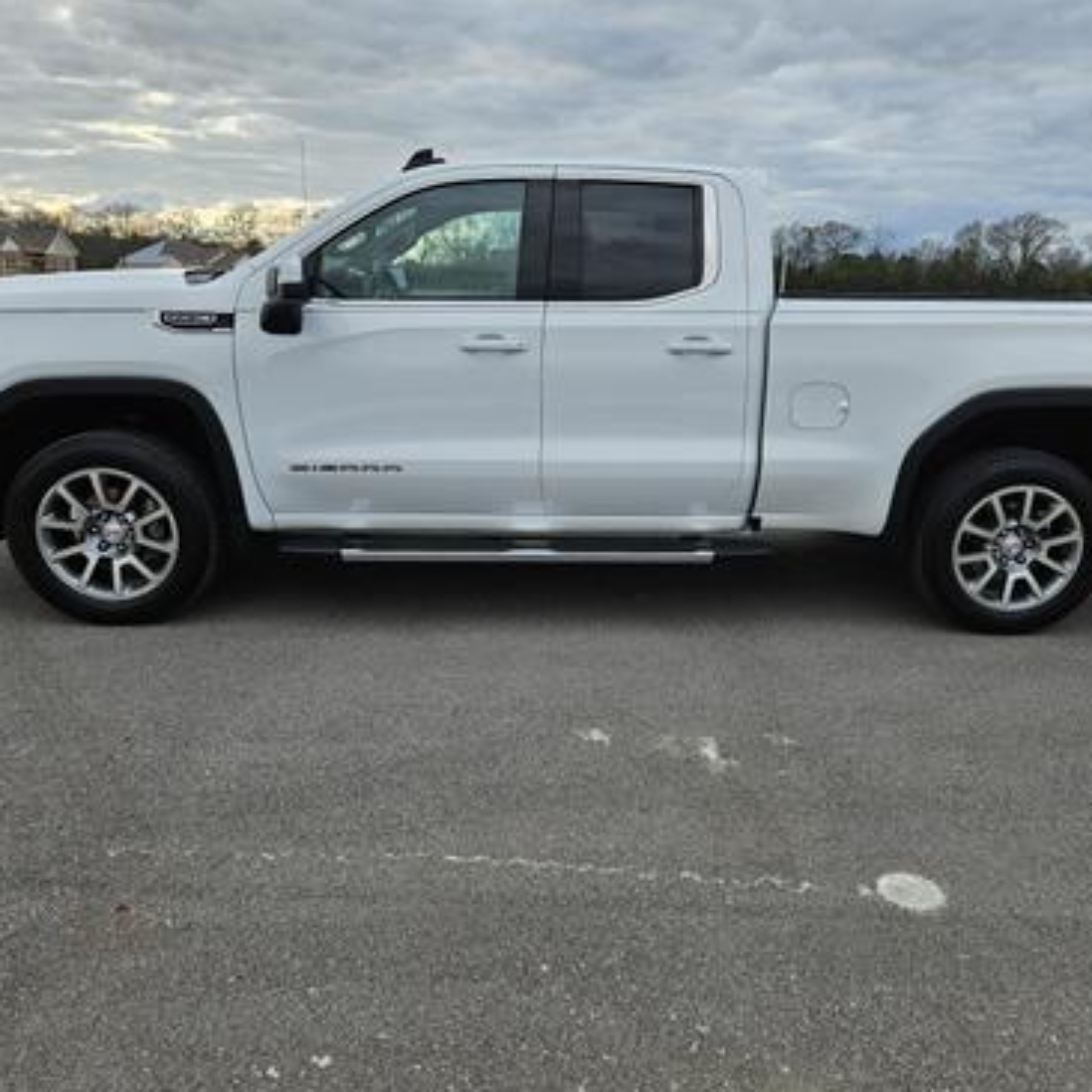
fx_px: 999
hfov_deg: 57.2
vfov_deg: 57.3
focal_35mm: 28
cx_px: 600
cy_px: 561
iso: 25
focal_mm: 5.4
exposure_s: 1/362
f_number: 1.8
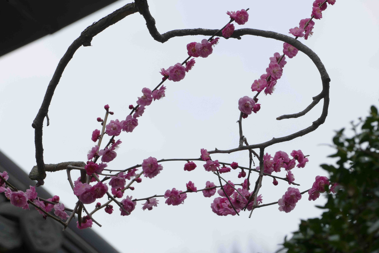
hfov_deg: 6.5
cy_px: 126
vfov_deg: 4.4
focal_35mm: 315
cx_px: 190
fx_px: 3316
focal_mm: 114.8
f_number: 7.1
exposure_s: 1/250
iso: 125
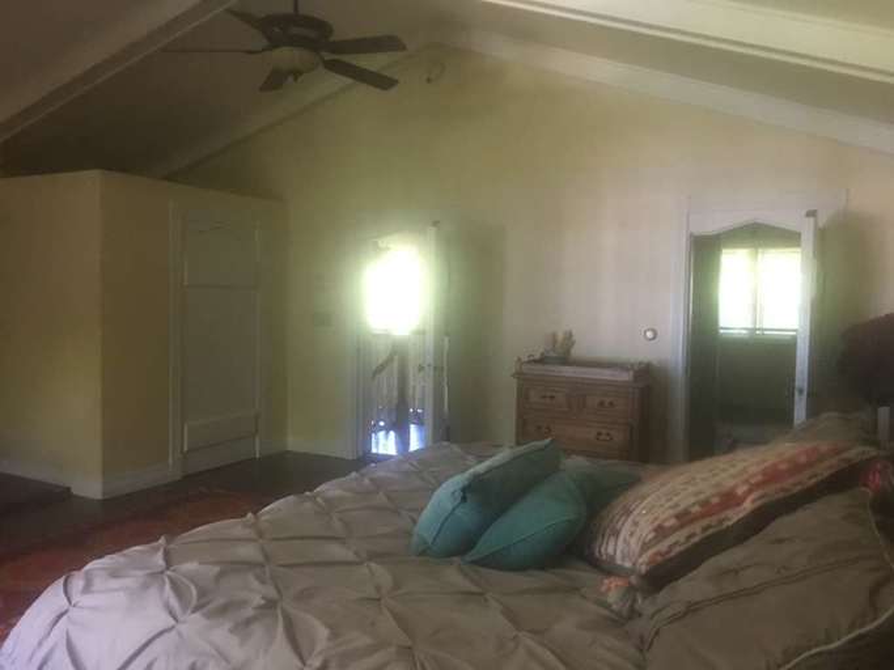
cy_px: 335
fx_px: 749
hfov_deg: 61.7
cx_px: 447
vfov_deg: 48.2
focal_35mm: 29
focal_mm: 4.15
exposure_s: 1/4
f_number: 2.2
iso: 64
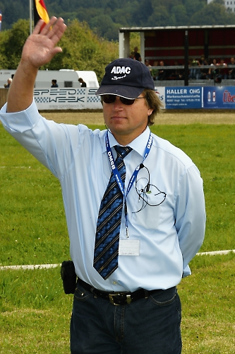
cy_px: 177
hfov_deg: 15.2
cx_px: 118
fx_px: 882
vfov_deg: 22.6
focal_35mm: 90
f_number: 11
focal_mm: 60
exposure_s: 1/200
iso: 200
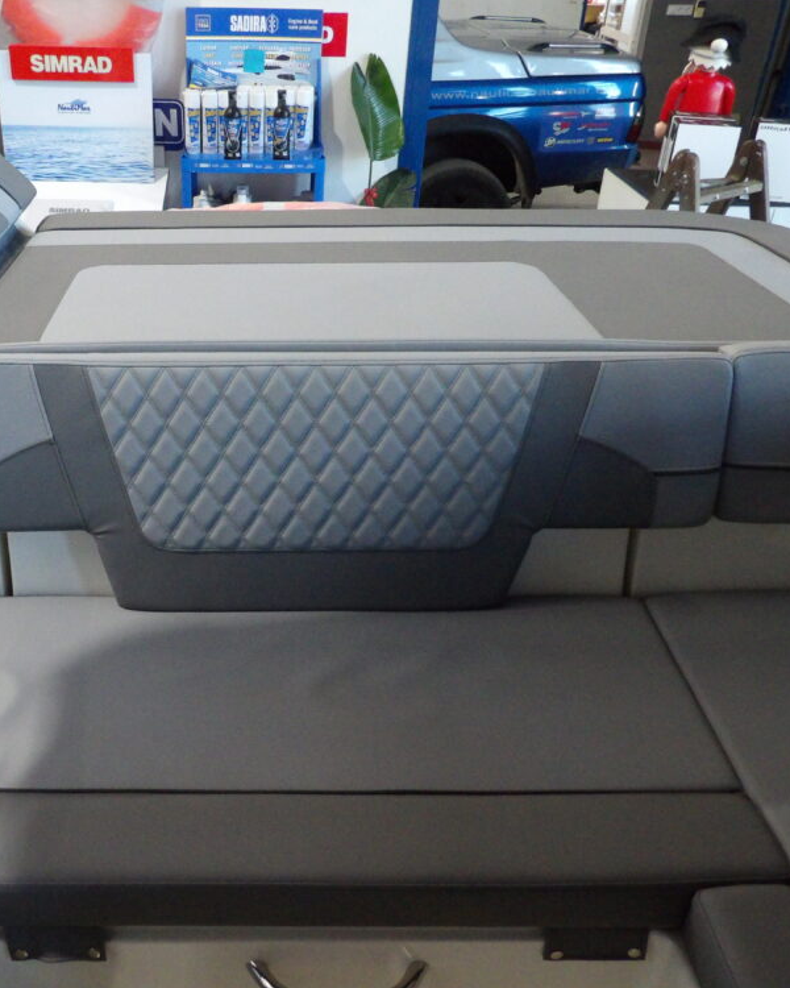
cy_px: 483
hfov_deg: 44.9
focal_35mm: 32
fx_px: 935
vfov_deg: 55.7
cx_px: 248
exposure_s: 1/60
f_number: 3.2
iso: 756
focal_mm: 4.3
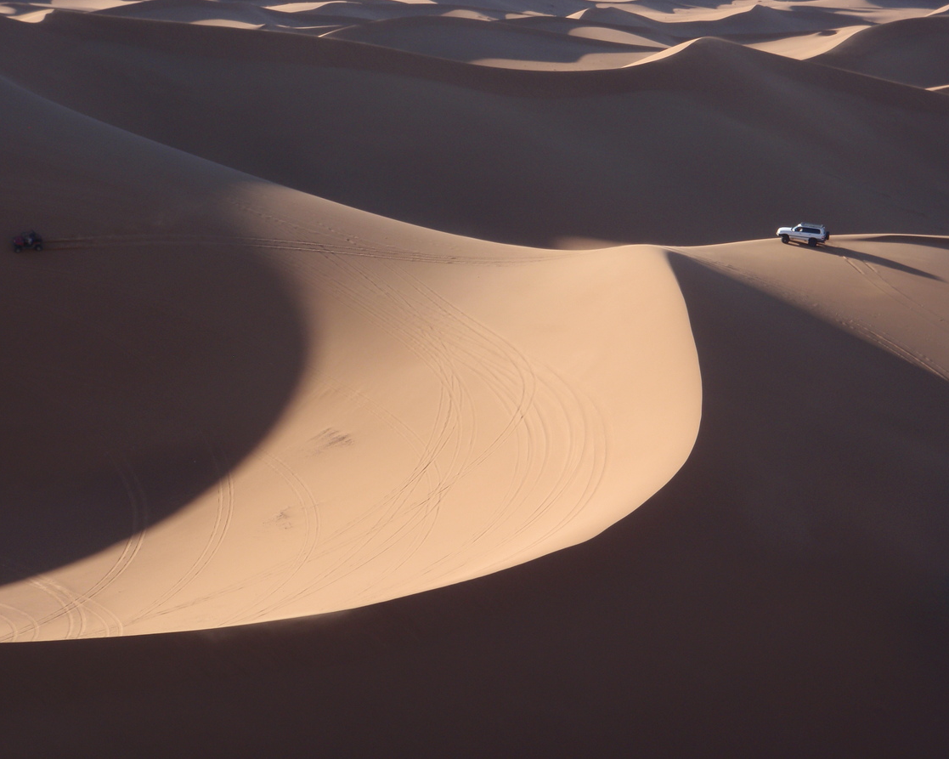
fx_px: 3004
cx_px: 502
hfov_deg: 17.9
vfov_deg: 14.4
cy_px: 377
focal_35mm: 107
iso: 64
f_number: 5.1
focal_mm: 18.2
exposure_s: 1/200
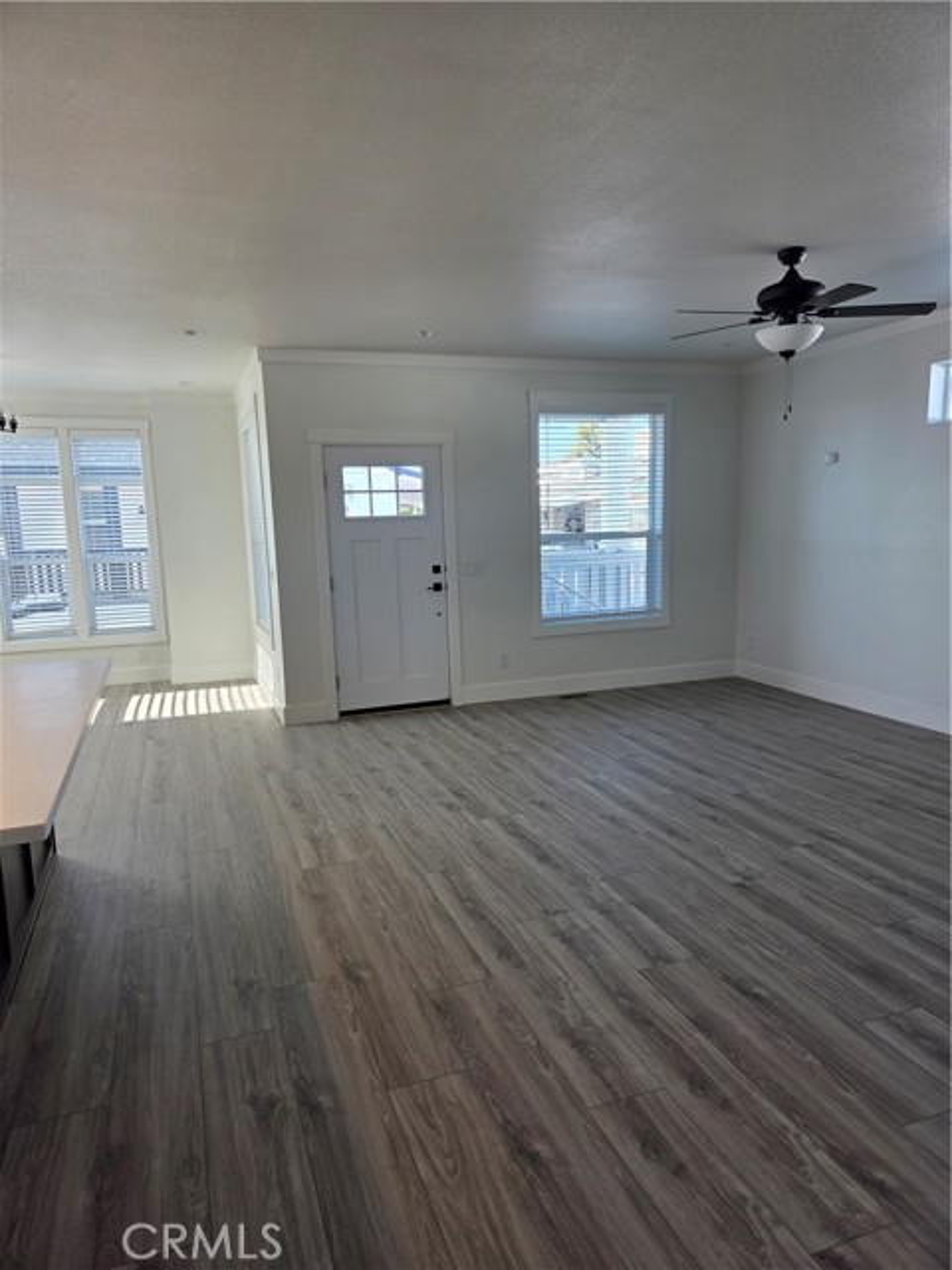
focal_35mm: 23
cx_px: 476
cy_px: 635
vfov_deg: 73.9
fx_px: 843
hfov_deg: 58.9
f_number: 1.8
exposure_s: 1/120
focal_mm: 5.4
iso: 40
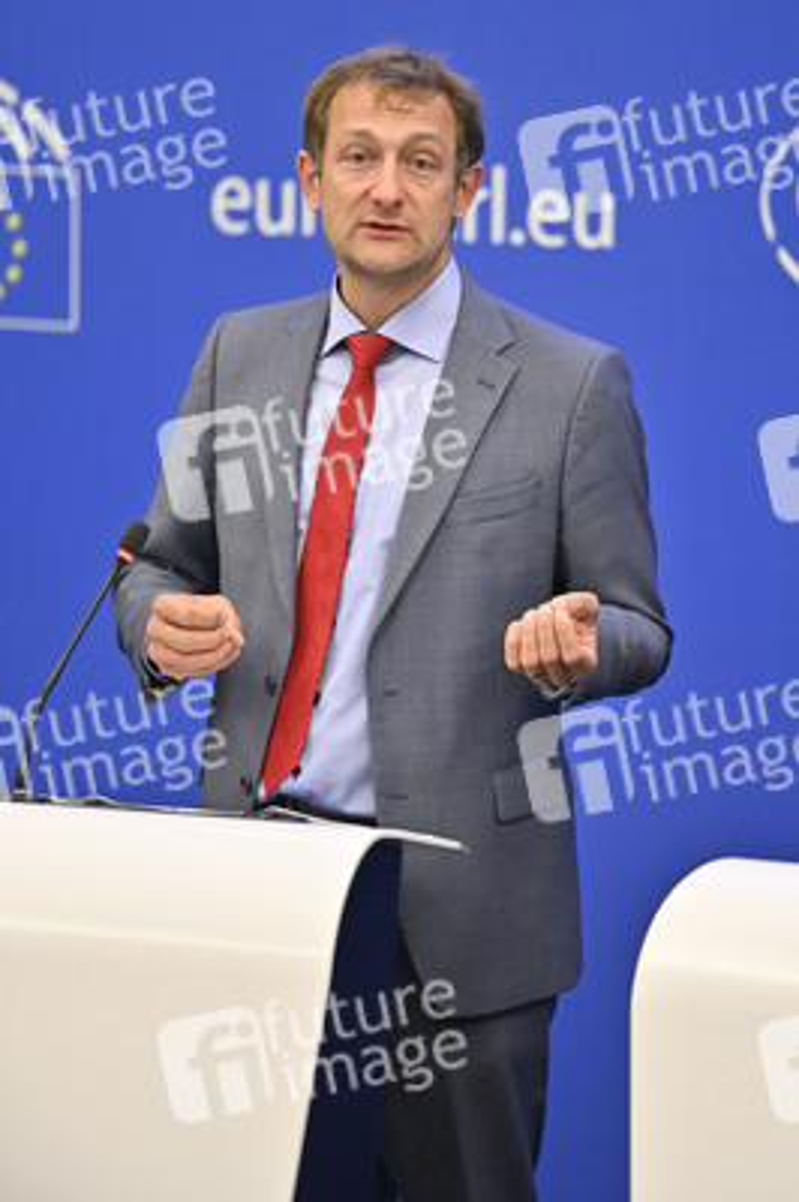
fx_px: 6669
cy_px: 601
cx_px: 400
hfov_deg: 6.9
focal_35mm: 200
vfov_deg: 10.3
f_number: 2.8
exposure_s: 1/800
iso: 5000
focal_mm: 200
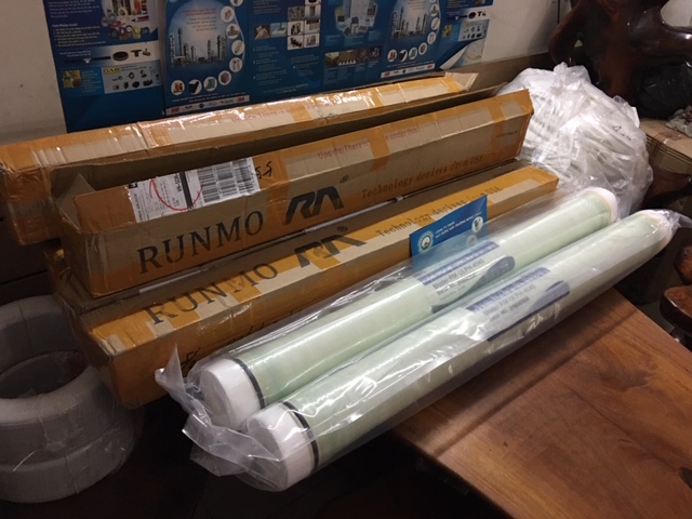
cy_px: 260
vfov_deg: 48.2
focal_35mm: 29
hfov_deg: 61.7
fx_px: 580
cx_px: 346
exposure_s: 1/10
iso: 80
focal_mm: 4.15
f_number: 2.2
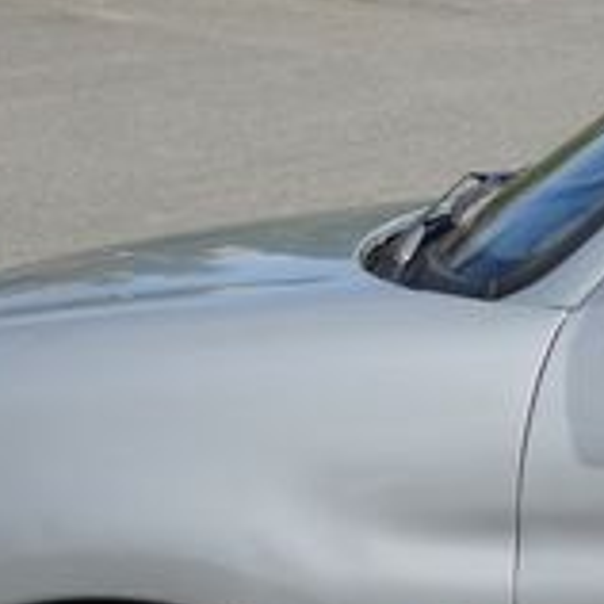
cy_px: 438
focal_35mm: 154
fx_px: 3040
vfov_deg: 11.3
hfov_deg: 10.1
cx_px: 1357
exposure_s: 1/400
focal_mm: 10.4
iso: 125
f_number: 5.6
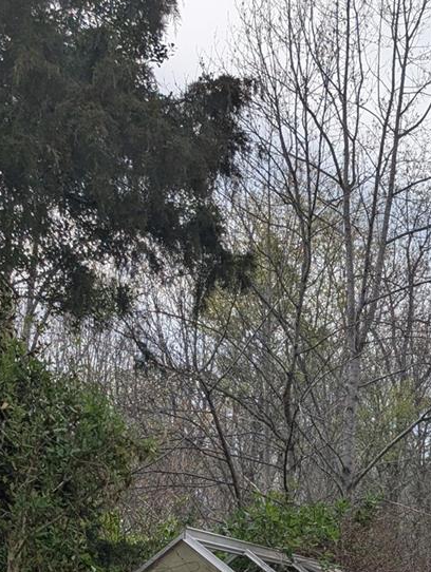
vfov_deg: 24.8
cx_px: 438
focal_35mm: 68
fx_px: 1126
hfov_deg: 20.9
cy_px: 743
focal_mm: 6.9
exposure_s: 1/1011
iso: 22
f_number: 1.68
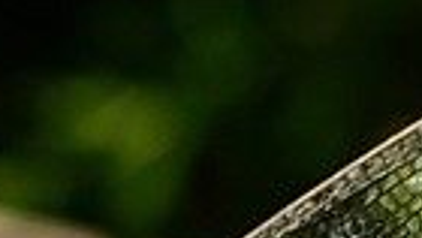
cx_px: 751
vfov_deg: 1.0
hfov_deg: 1.8
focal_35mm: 1206
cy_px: 5
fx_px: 13503
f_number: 7.1
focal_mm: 105
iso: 100
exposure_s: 1/250
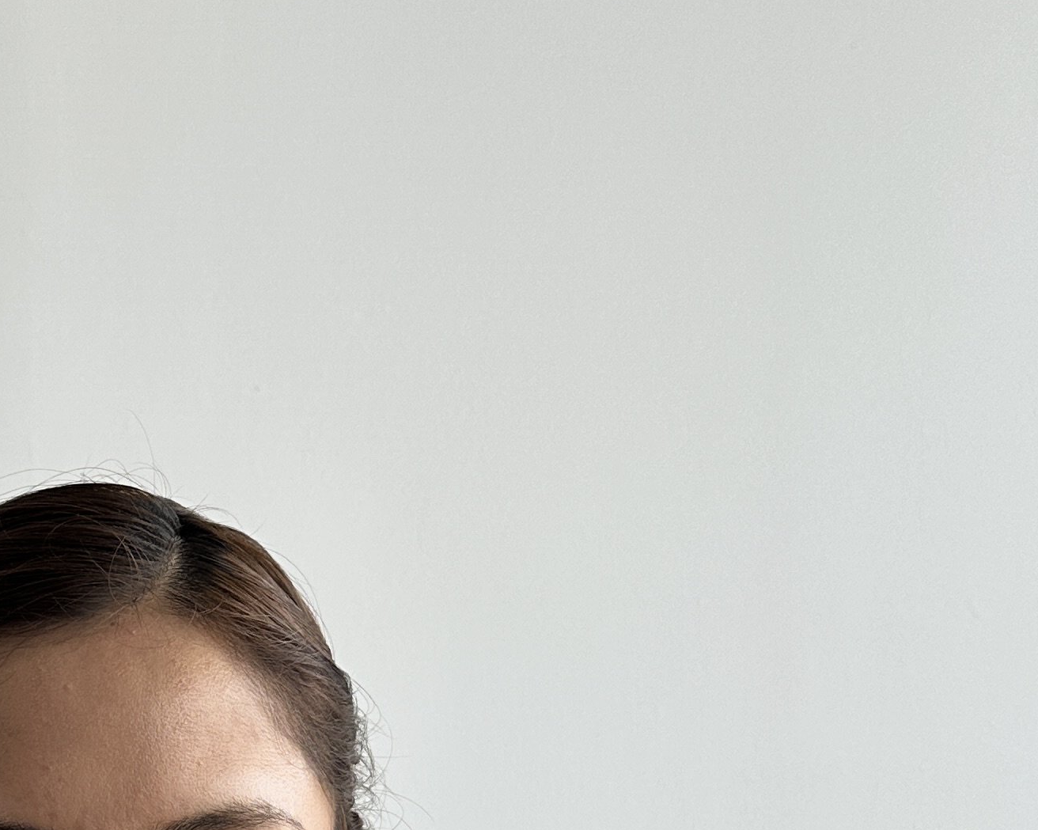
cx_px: 48
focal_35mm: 72
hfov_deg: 25.4
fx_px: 2211
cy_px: 738
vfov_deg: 20.8
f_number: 1.78
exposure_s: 1/129
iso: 64
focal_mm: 6.86
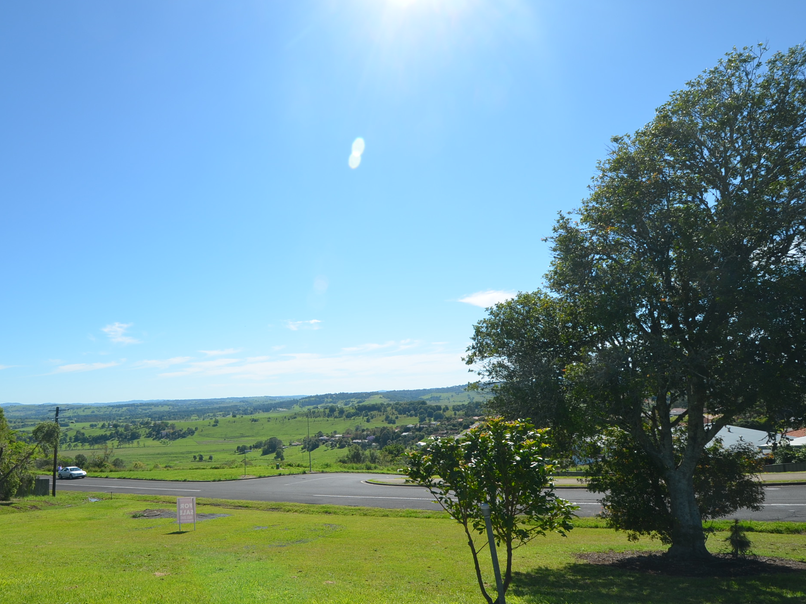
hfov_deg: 82.6
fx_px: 442
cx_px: 289
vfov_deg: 68.4
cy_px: 343
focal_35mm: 19
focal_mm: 10
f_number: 8
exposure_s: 1/250
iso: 110
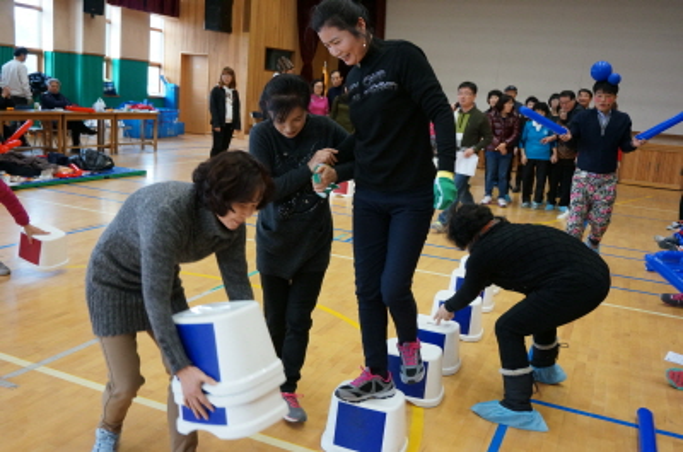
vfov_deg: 38.2
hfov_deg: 55.2
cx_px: 342
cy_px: 226
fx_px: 653
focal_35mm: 34
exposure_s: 1/125
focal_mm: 23
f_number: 4
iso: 800
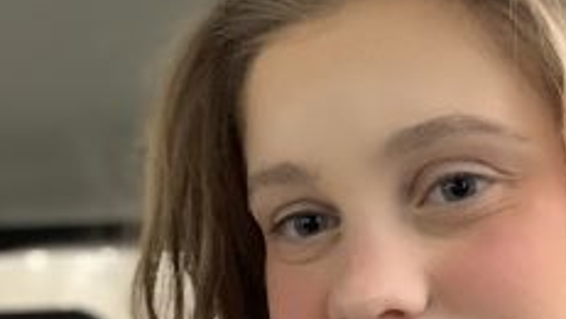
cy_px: 277
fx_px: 1021
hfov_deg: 29.7
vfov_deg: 17.5
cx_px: 505
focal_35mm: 68
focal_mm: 2.87
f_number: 2.2
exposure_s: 1/30
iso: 500
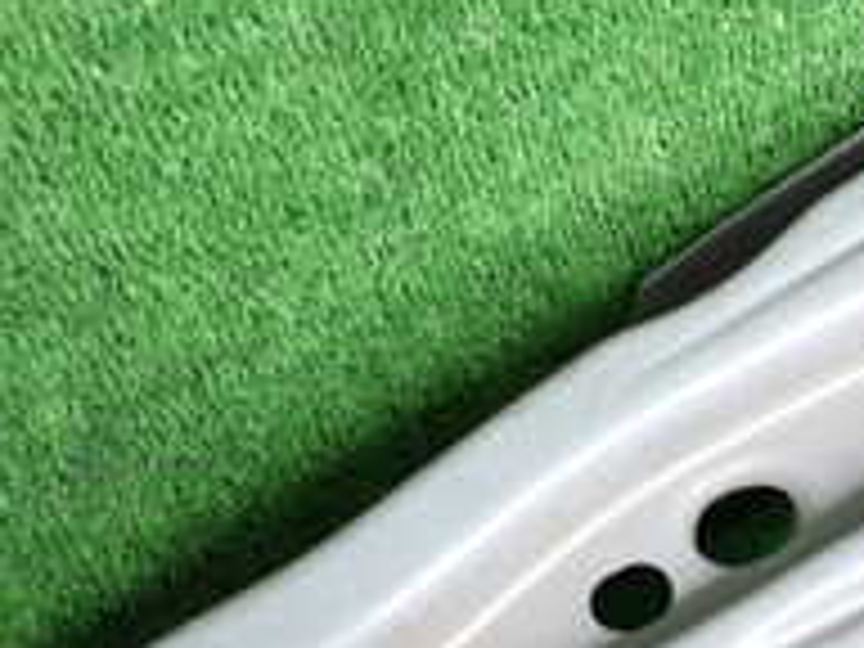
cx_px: 698
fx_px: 1947
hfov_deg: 24.6
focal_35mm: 78
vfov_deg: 18.4
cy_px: 666
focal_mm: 4.5
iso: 100
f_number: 2
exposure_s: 1/80
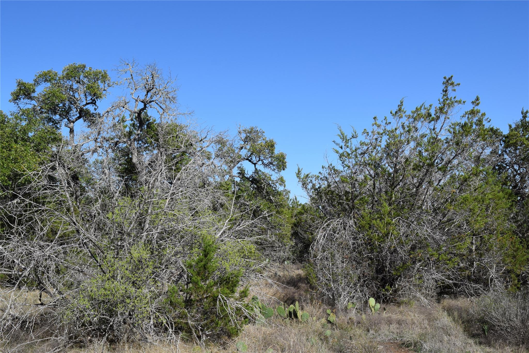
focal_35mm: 36
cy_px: 176
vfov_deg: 36.9
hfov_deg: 53.1
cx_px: 264
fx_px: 529
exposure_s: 1/400
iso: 200
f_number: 10
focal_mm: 24
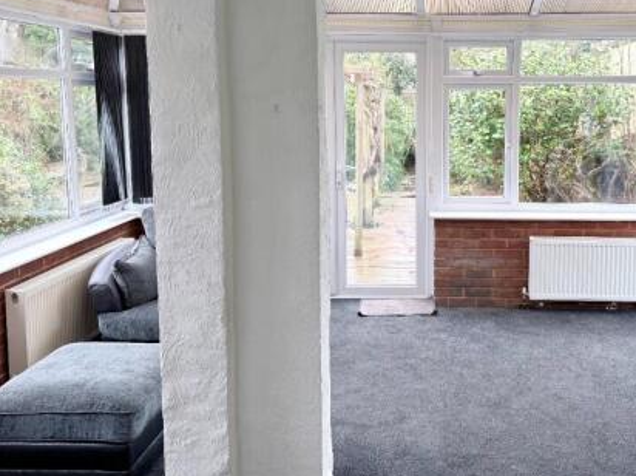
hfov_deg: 53.0
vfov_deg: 41.3
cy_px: 165
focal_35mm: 34
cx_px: 424
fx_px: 624
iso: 100
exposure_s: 1/121
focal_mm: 6.76
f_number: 1.78
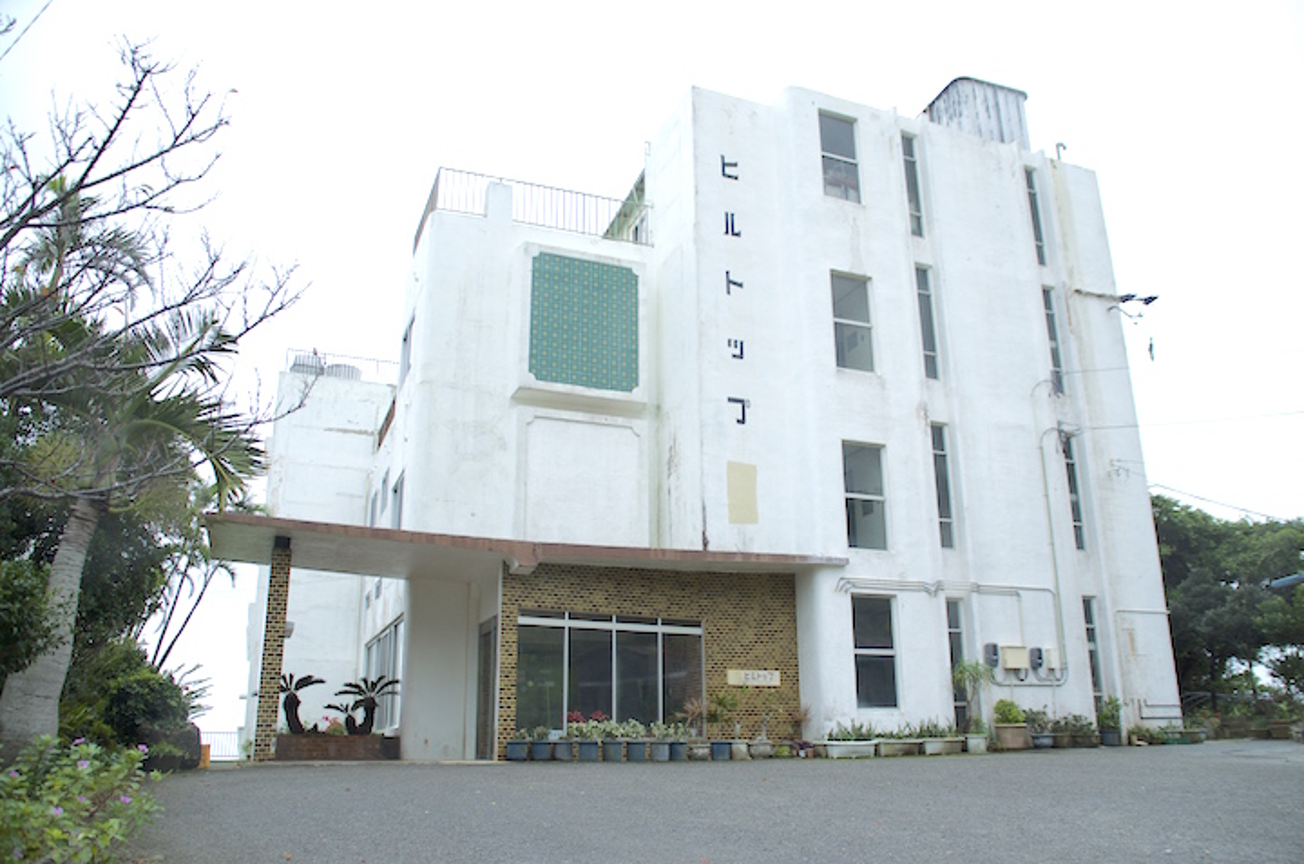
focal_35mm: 27
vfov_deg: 47.7
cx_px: 652
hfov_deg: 67.5
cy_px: 432
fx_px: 976
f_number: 3.5
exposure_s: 1/250
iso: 100
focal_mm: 18
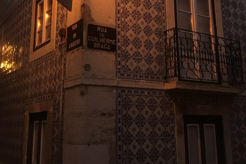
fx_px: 314
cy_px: 40
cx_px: 118
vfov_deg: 28.8
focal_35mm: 46
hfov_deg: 42.7
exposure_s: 1/17
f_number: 1.8
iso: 64
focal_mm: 3.99
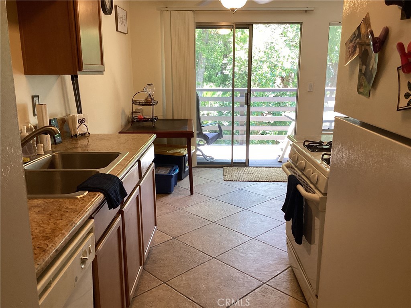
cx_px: 206
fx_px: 368
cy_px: 154
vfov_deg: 45.4
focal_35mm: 31
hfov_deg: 58.4
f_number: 2.4
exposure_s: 1/60
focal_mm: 3.3
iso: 80
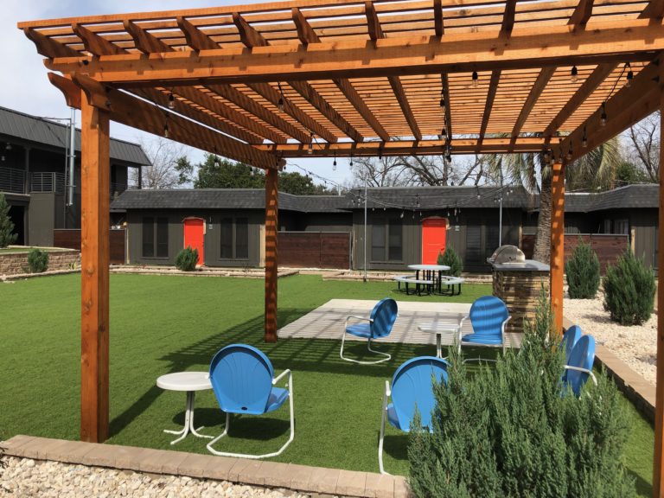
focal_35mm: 28
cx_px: 332
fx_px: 537
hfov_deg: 63.4
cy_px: 249
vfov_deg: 49.7
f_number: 1.8
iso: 20
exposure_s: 1/1799
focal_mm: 4
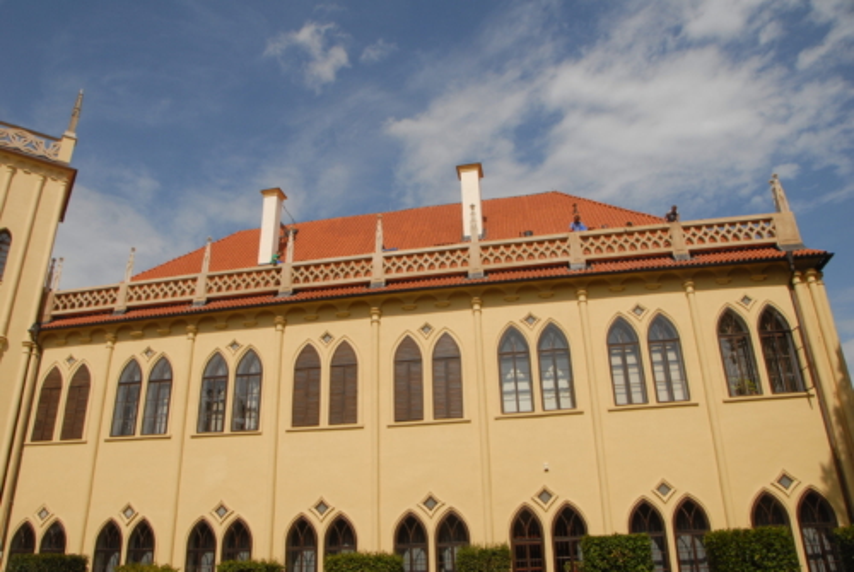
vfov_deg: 48.1
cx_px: 427
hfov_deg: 67.3
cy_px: 286
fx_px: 641
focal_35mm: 27
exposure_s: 1/400
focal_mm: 18
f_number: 10
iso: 200
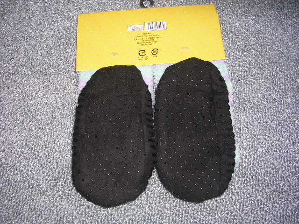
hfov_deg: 49.0
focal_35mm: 38
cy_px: 112
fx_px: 328
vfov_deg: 37.7
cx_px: 150
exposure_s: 1/60.1
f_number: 2.8
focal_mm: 5.8
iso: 50
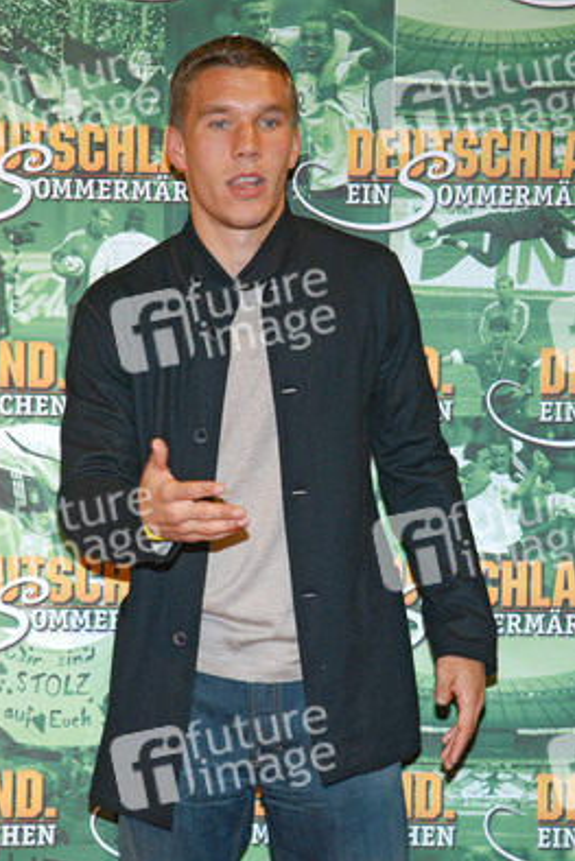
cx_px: 286
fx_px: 3279
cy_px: 430
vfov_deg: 15.0
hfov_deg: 10.0
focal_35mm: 137
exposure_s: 1/160
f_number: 5.6
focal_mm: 90
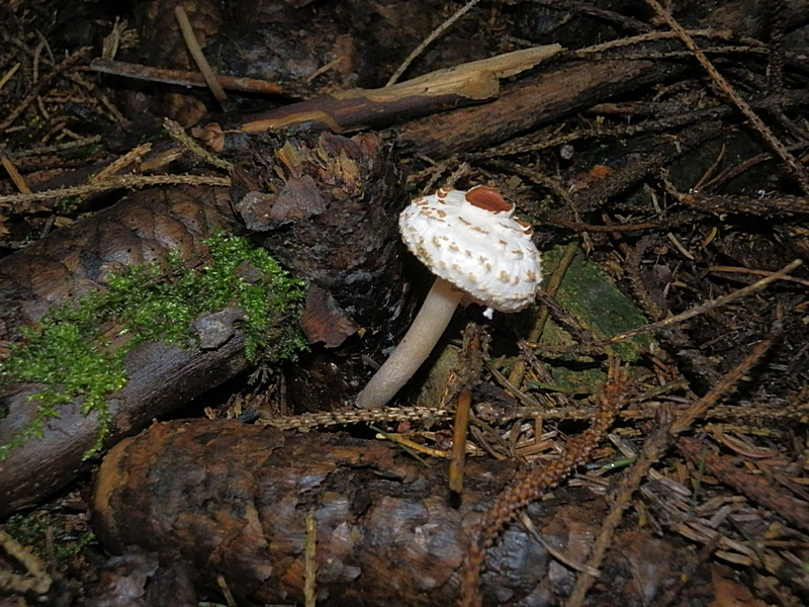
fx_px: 865
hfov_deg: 50.1
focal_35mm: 37
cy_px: 304
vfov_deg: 38.7
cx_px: 404
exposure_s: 1/40
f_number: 9.9
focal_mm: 6.7
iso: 800
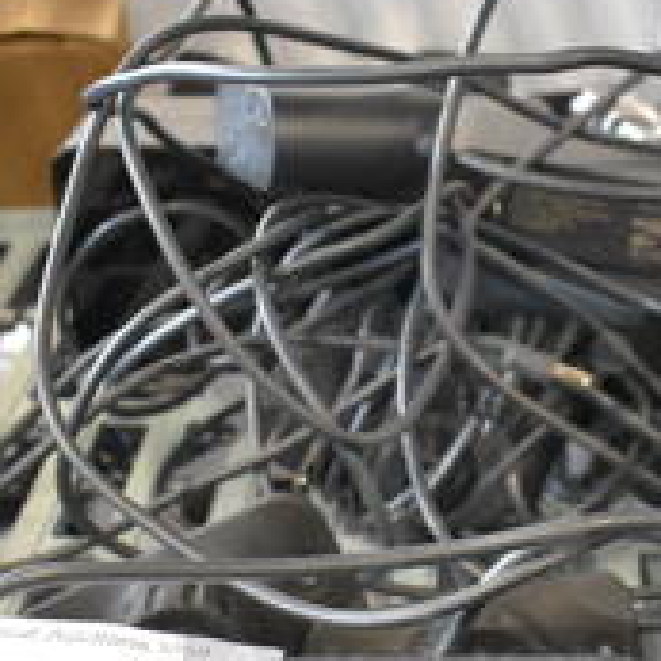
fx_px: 1750
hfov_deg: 20.9
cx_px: 611
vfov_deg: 21.2
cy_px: 508
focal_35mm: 81
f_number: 3.5
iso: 5600
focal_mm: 18
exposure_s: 1/125
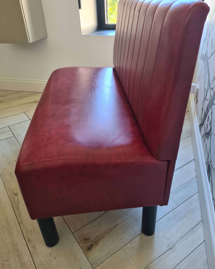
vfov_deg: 62.1
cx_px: 109
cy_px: 126
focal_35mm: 28
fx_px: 223
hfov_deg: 51.5
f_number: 1.8
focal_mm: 5.4
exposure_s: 1/50
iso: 125
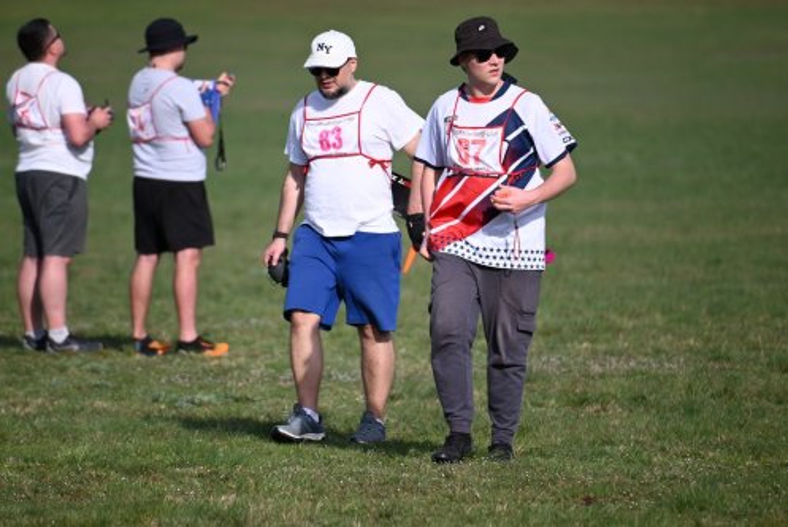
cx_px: 394
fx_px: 8760
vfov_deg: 3.4
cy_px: 264
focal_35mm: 400
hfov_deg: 5.2
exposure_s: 1/1600
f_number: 6.3
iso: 320
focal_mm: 400
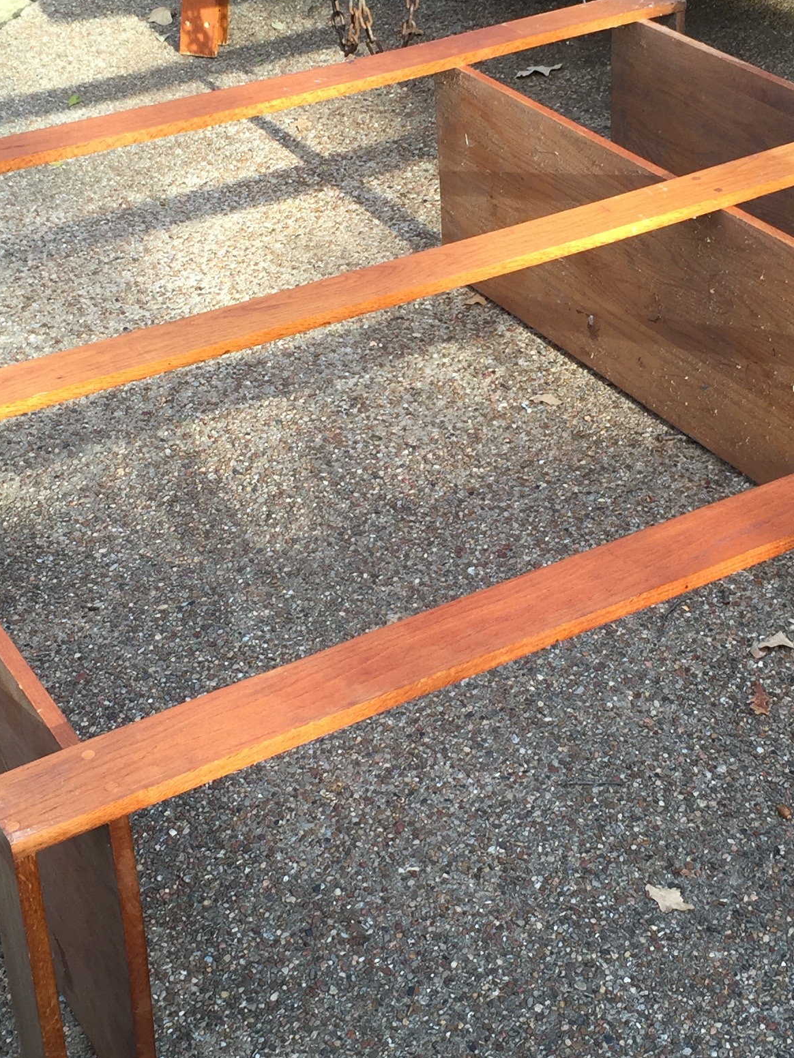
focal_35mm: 61
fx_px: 1866
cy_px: 466
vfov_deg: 31.6
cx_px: 439
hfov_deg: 24.0
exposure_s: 1/130
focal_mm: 4.15
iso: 32
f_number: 2.2
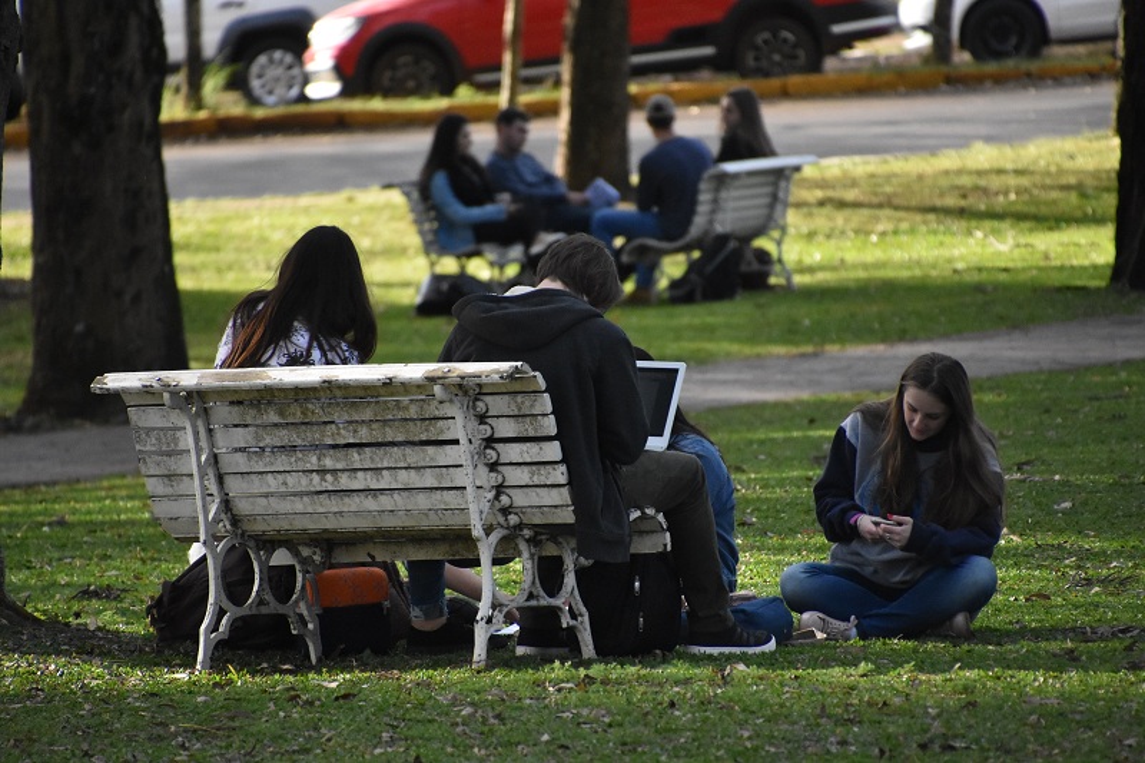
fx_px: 14309
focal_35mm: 450
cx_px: 572
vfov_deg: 3.1
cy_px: 382
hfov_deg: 4.6
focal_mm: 300
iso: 4000
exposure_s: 1/2000
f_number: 6.3
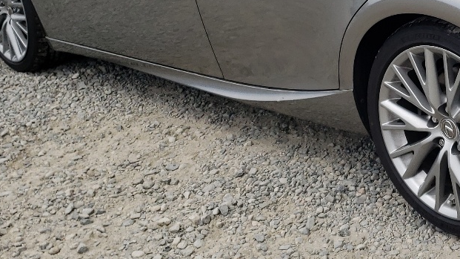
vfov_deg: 16.1
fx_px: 890
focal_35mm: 73
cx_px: 453
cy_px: -15
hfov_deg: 27.4
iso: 50
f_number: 1.5
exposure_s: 1/2500
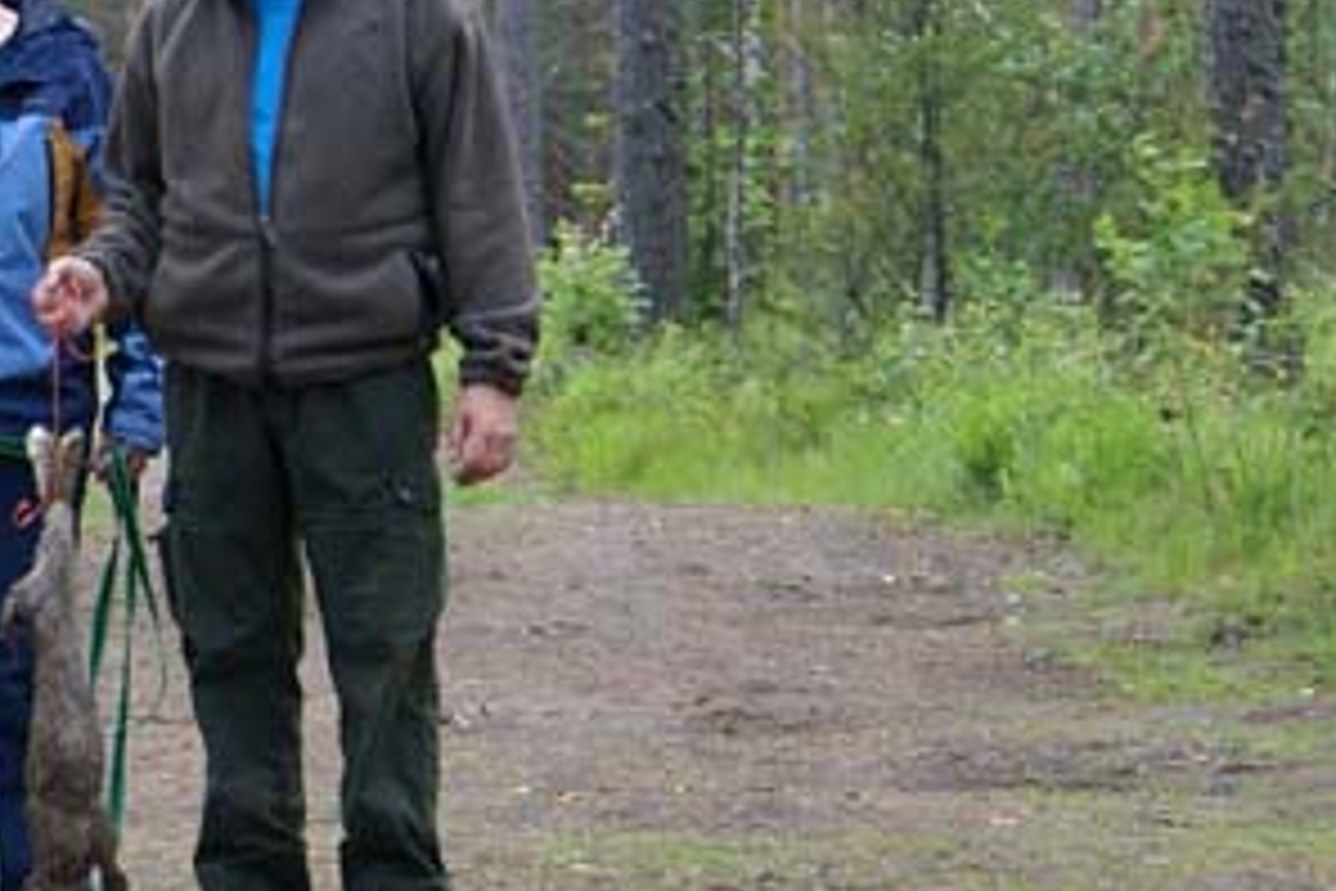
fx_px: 10502
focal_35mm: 283
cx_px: -54
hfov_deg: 7.2
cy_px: 335
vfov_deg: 4.9
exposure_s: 1/125
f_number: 5.6
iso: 400
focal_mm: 70
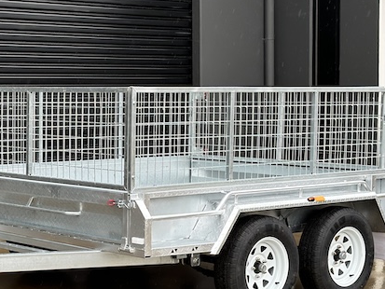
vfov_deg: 15.9
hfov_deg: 20.7
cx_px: 51
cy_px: 177
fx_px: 1035
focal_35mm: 93
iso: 80
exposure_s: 1/376
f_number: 1.78
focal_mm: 6.86
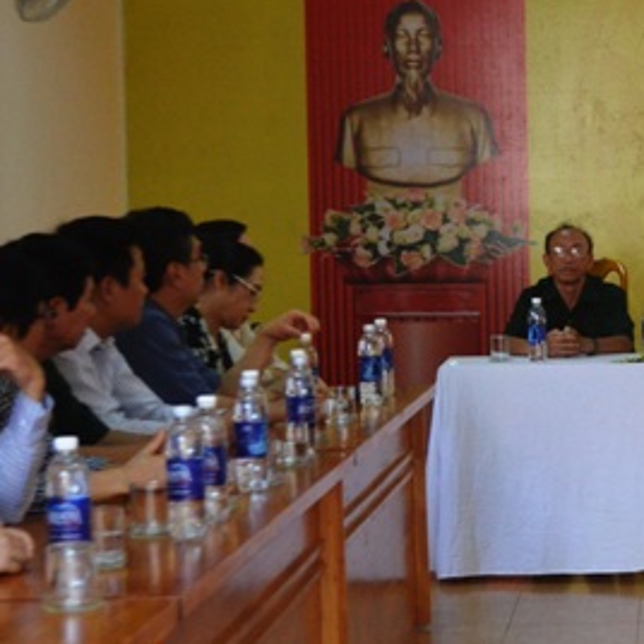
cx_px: 722
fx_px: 2336
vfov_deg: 15.7
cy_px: 310
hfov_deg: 15.3
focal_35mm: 111
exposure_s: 1/100
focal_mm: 36
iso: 1600
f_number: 5
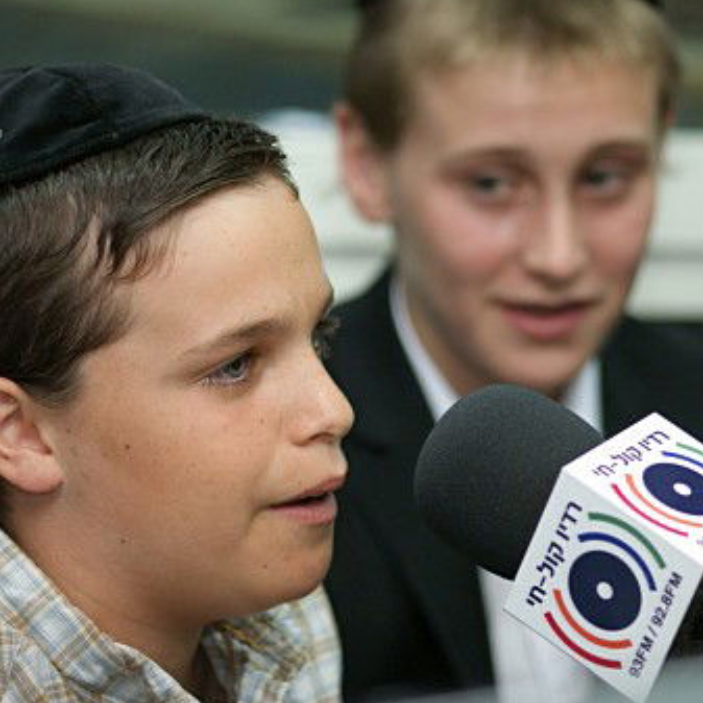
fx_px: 4887
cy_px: 349
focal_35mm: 213
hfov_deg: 8.2
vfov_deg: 8.2
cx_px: 259
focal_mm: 105
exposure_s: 1/125
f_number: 2.8
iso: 400
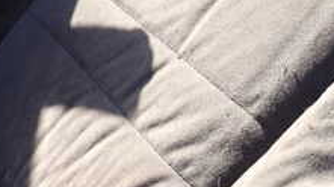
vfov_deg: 16.2
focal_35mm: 74
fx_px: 655
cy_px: 143
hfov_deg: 28.1
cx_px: 261
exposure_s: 1/250
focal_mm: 4.5
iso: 100
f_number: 2.8
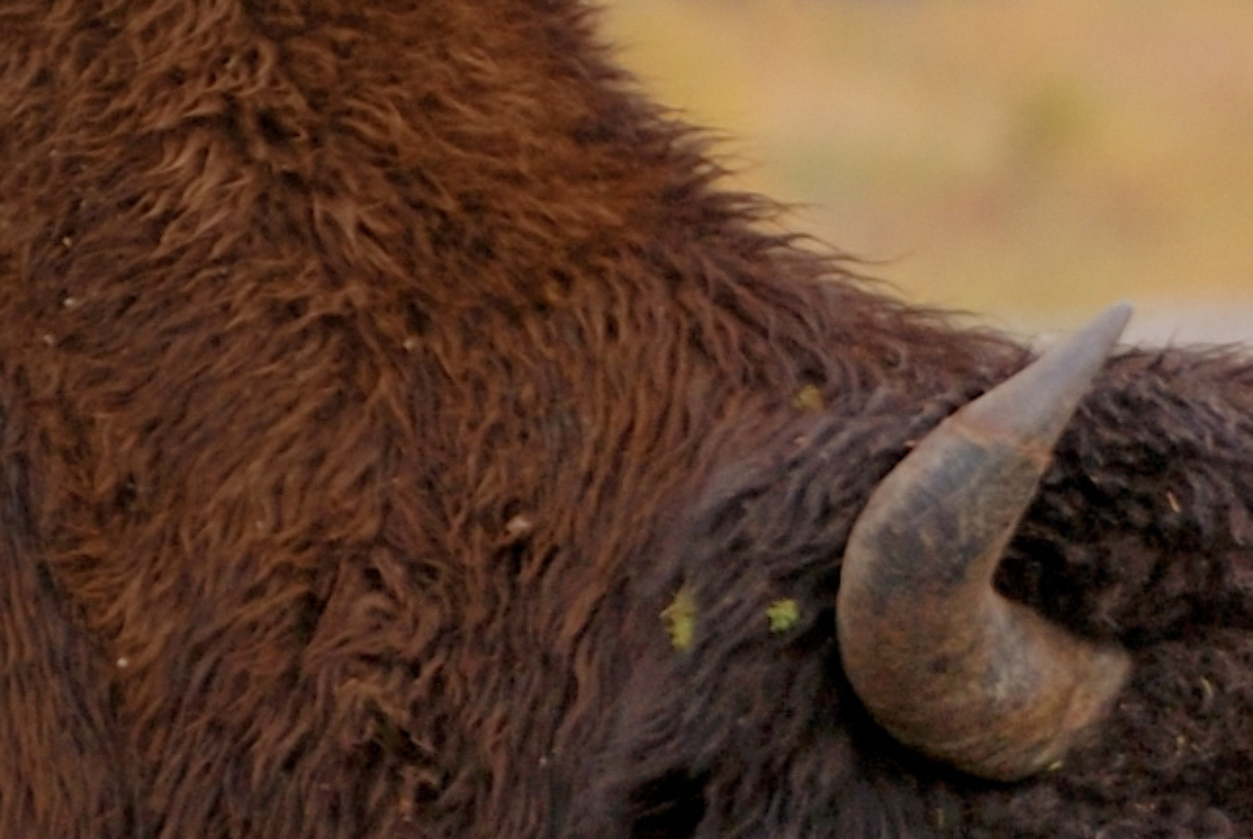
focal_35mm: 1935
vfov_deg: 0.7
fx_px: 67424
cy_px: 1000
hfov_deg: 1.1
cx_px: 2344
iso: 100
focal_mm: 220
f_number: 5.6
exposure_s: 1/200
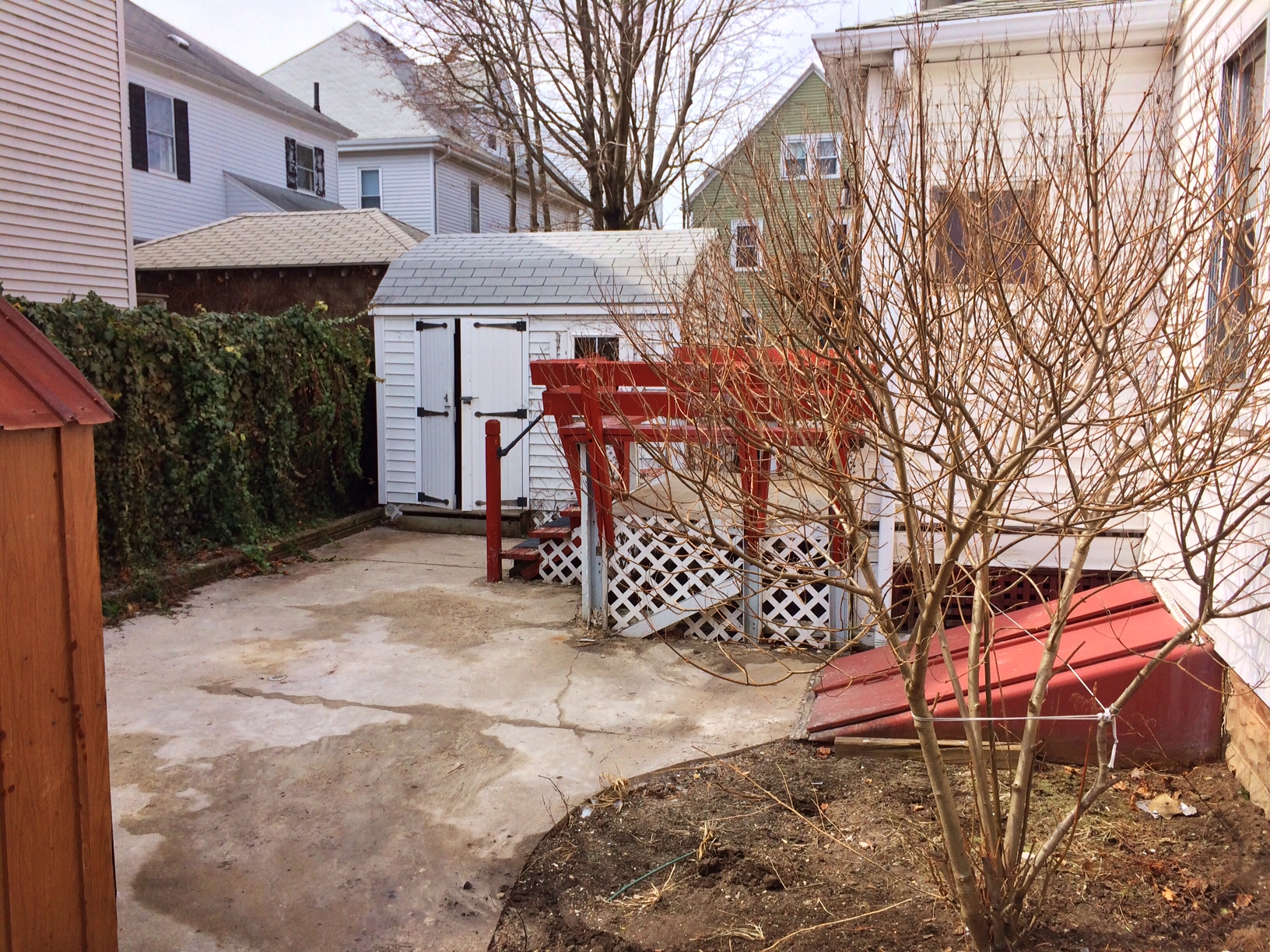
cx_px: 635
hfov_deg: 60.0
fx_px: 1101
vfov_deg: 46.8
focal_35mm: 30
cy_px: 476
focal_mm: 4.12
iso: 32
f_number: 2.2
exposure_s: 1/1208
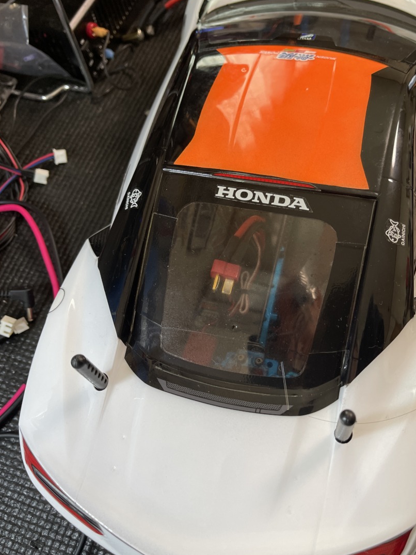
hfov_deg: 45.2
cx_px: 246
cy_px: 267
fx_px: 497
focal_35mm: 31
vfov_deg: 58.3
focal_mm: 5.1
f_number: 1.6
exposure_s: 1/100
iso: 125
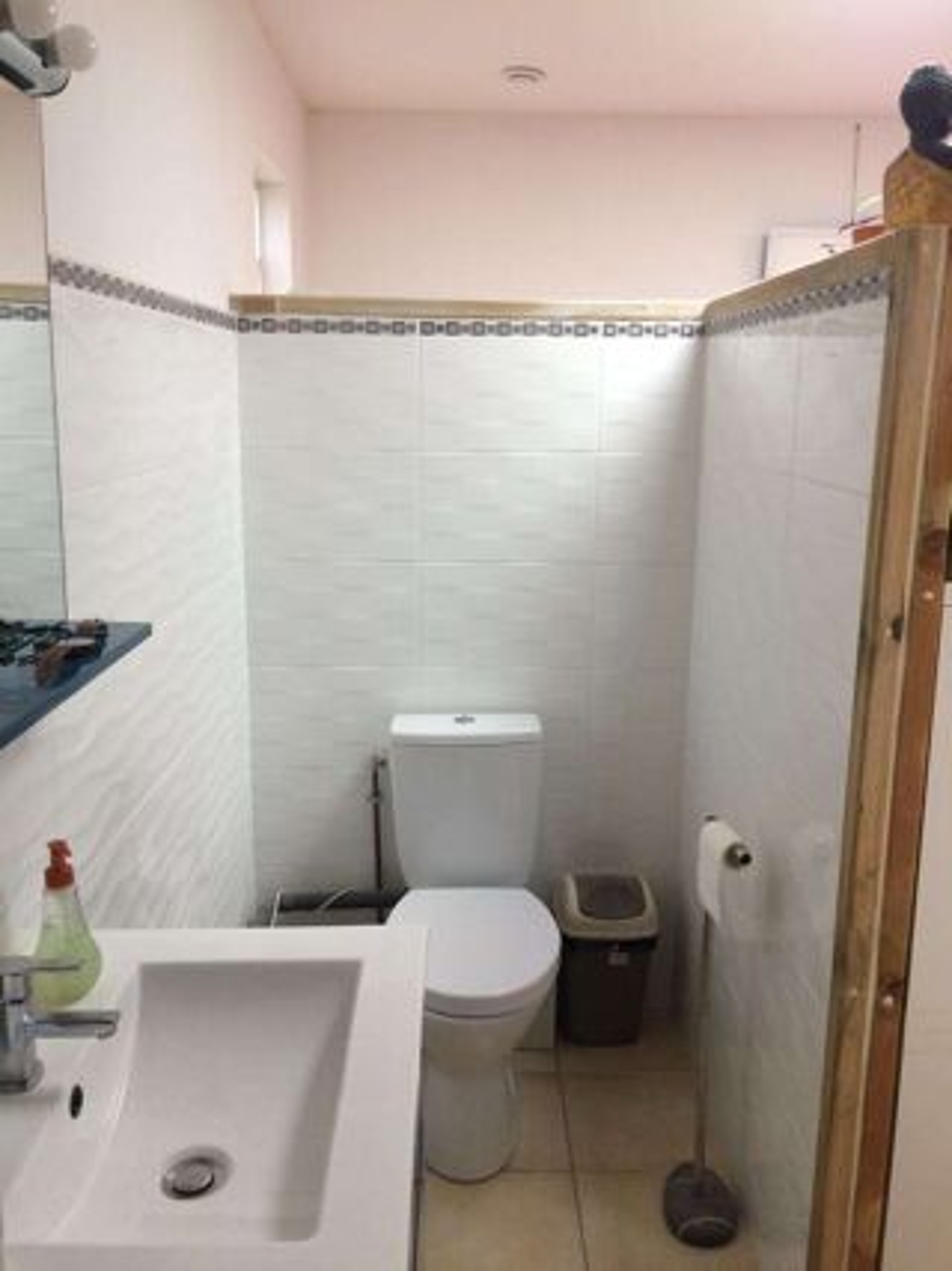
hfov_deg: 48.2
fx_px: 1064
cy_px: 636
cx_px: 476
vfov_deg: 61.7
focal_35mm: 29
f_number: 2.2
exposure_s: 1/33
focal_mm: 4.15
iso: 50
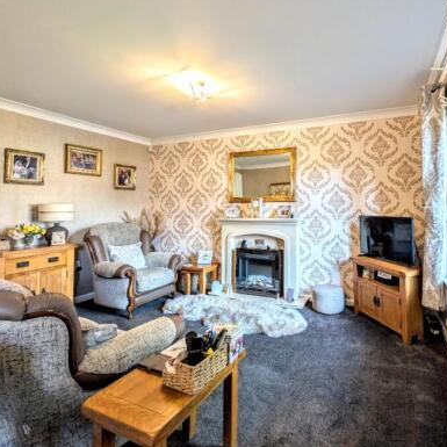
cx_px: 296
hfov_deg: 84.6
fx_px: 234
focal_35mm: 16
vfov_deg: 87.0
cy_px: 194
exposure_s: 1/33.3
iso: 72
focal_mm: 2.02
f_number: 1.7
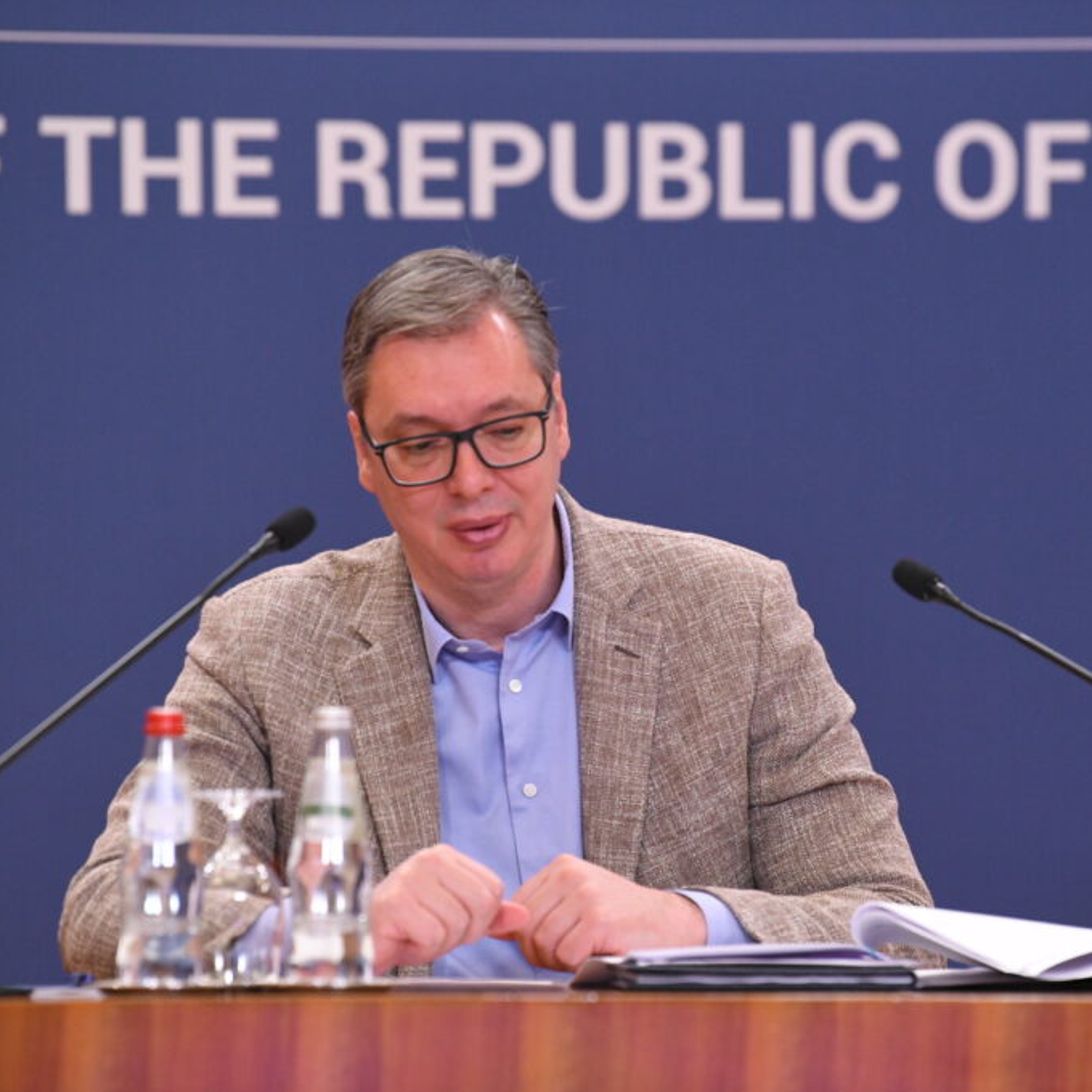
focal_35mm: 256
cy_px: 547
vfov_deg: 6.8
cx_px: 639
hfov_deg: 6.8
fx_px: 9137
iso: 3200
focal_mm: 200
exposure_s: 1/320
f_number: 4
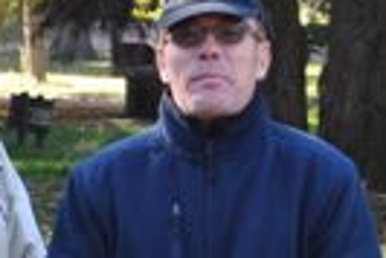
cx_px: 215
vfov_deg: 5.4
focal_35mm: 253
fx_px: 2720
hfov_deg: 8.1
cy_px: 322
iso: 200
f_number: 5
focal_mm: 35
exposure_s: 1/80
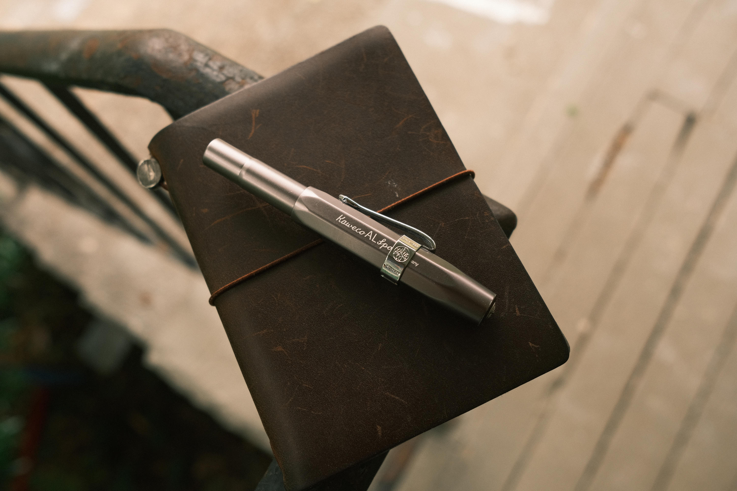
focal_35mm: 35
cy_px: 246
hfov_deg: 54.4
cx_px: 368
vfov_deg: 37.9
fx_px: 716
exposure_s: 1/250
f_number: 4
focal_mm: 23
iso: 400
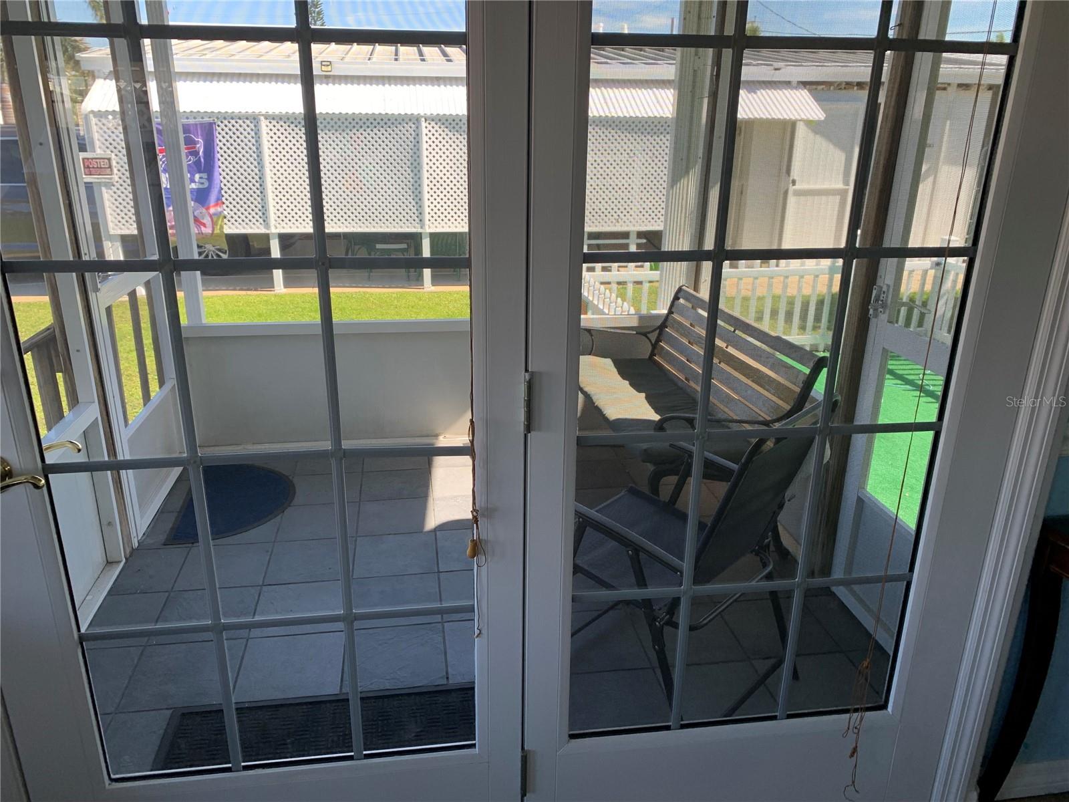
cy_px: 401
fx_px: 803
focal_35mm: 26
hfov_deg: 67.3
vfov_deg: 53.1
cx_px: 534
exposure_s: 1/122
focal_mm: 4.25
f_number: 1.8
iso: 25
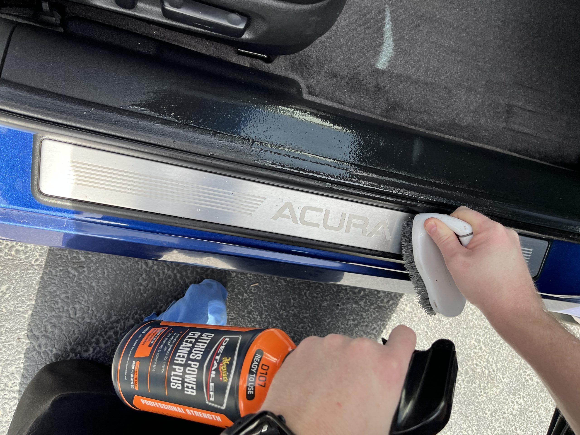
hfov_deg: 67.3
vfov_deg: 53.1
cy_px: 218
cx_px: 290
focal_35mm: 26
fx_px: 436
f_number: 1.6
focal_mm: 5.1
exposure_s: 1/493
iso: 50
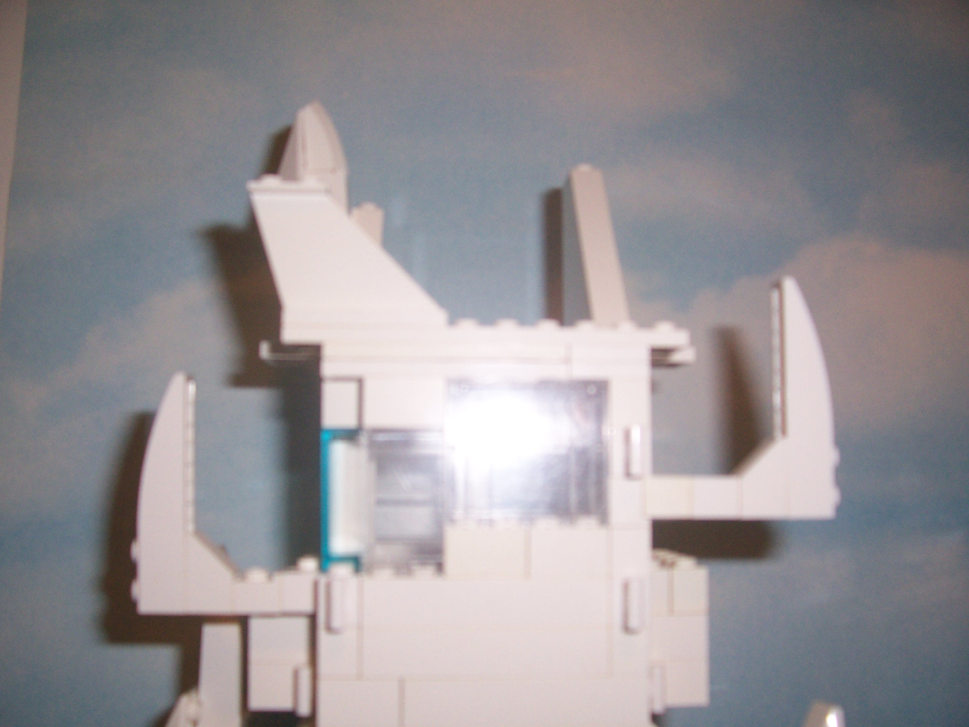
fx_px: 952
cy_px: 364
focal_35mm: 34
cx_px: 484
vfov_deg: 41.8
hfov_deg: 54.0
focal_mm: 5.6
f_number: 2.7
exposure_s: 1/60
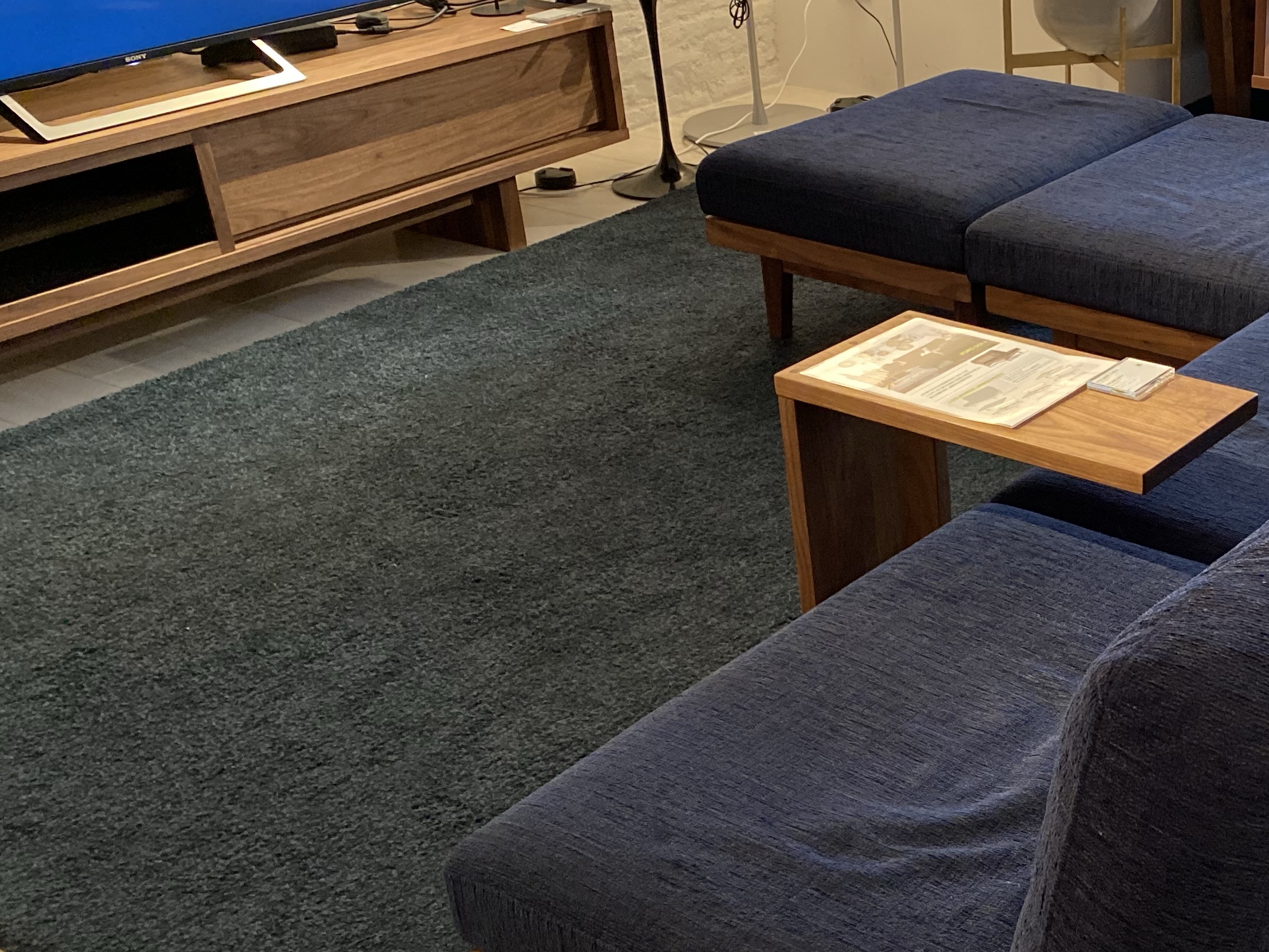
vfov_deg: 29.5
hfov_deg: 36.3
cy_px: 619
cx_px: 1164
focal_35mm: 49
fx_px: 1797
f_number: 1.8
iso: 320
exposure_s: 1/50
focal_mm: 4.25
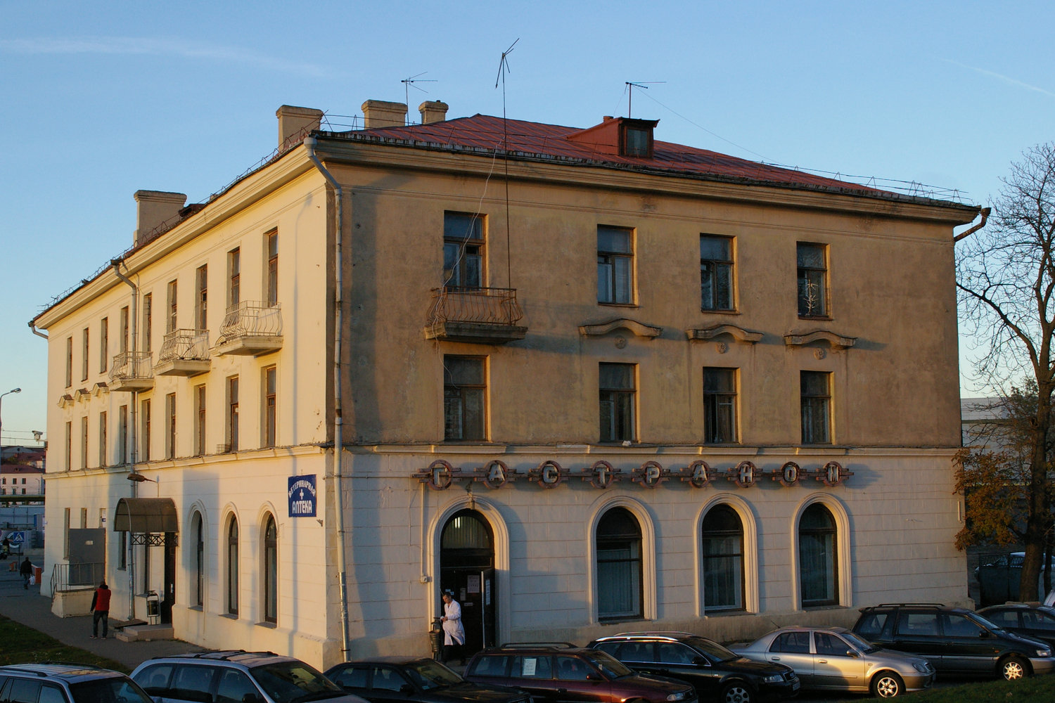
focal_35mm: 50
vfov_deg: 27.3
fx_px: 1451
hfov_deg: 40.0
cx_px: 528
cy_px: 352
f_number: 6.7
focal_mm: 33
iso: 800
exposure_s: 1/350
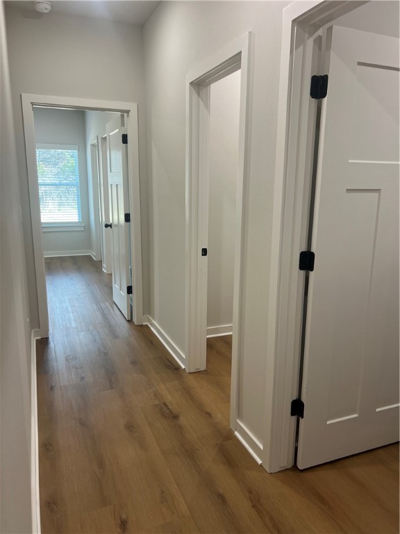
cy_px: 267
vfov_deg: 67.3
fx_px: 401
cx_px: 200
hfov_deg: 53.1
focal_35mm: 26
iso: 100
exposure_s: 1/120
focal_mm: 5.7
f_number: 1.5
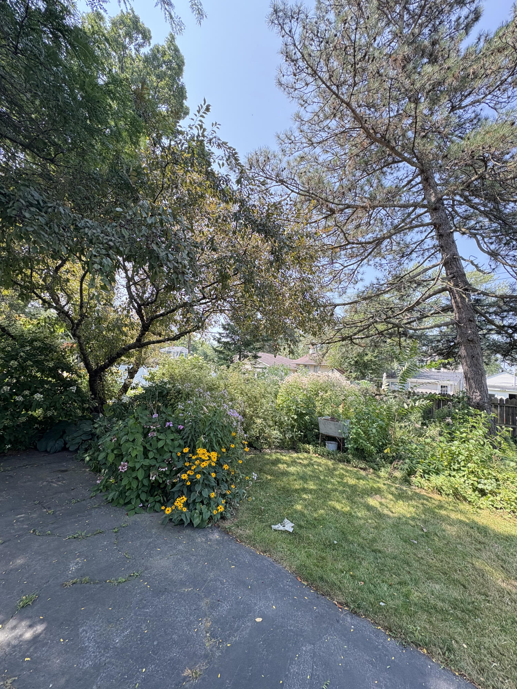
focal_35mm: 14
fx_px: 279
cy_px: 344
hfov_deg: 85.7
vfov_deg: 102.1
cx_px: 258
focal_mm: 2.22
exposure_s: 1/259
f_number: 2.2
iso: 64
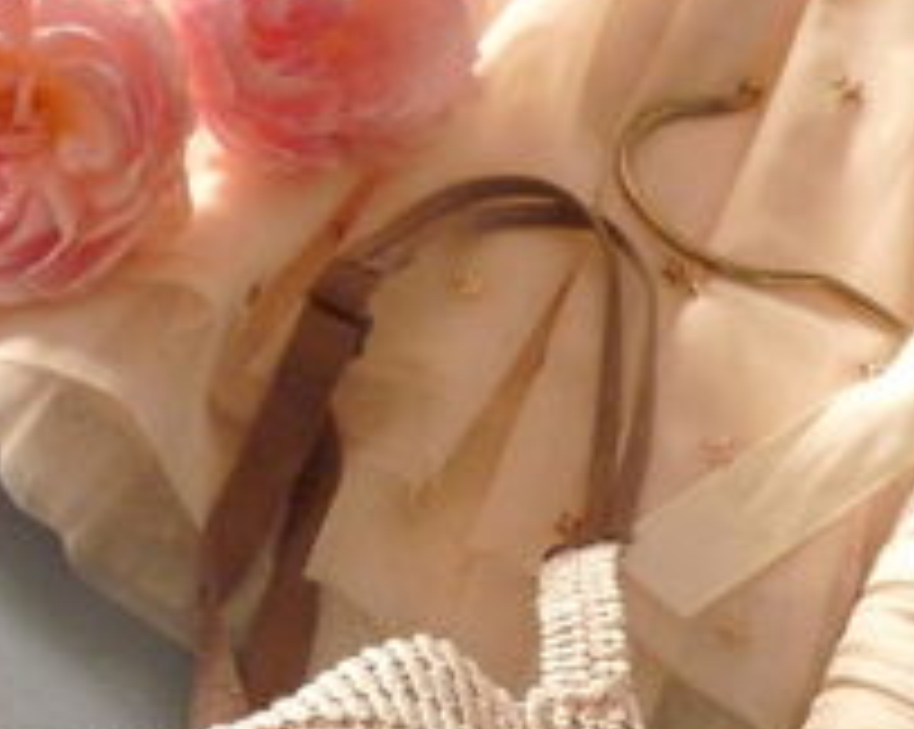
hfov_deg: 26.9
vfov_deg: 22.0
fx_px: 1811
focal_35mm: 67
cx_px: 14
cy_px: 706
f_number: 2.8
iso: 800
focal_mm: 5.1
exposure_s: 1/25
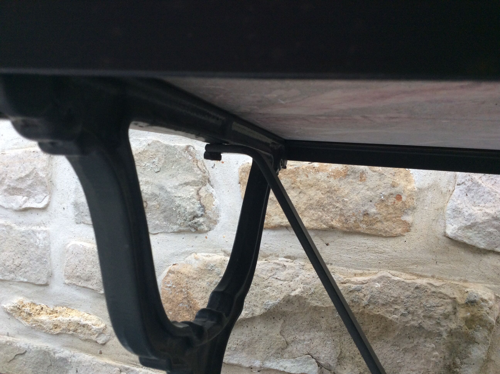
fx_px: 462
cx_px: 250
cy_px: 187
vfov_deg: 44.1
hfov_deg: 56.9
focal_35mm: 32
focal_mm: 3.3
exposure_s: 1/100
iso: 40
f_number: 2.4
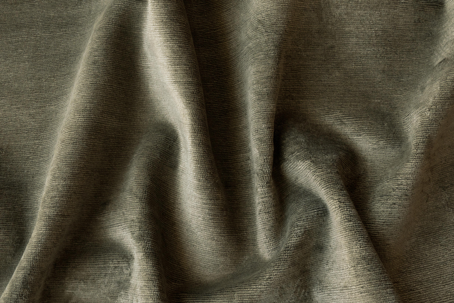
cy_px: 152
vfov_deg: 25.1
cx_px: 227
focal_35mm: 54
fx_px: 681
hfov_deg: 36.9
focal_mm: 36
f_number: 9
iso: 1250
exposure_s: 1/40
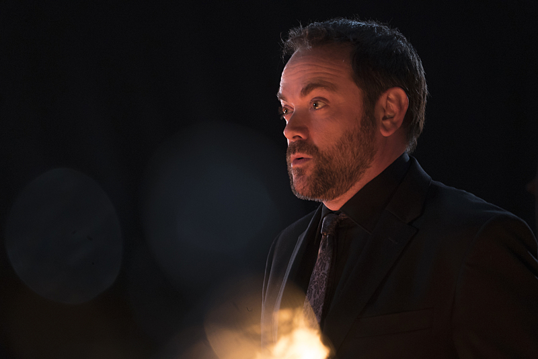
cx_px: 269
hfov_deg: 10.3
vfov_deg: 6.9
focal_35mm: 200
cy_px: 180
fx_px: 2990
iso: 3200
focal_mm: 200
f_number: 4
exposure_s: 1/100
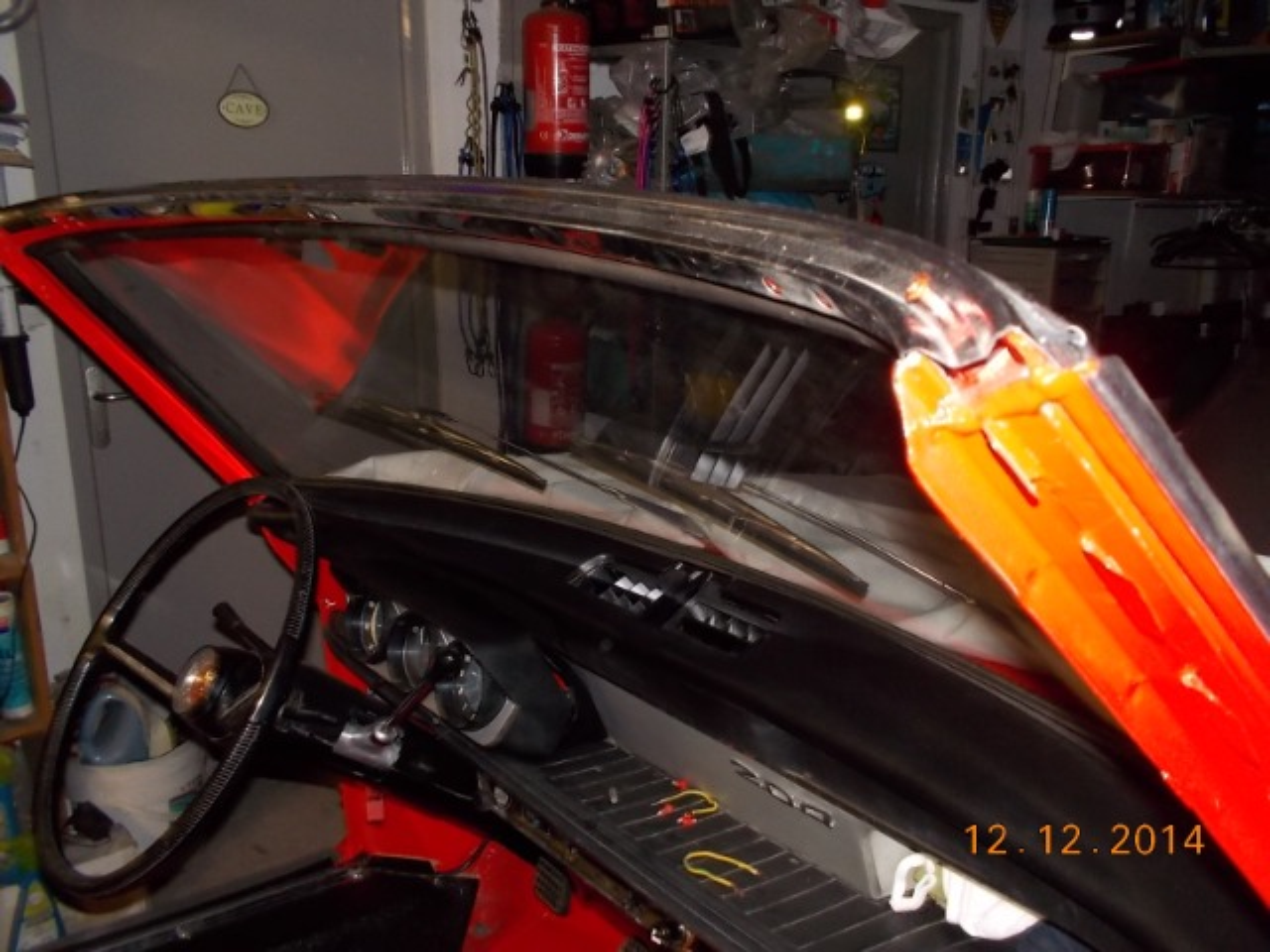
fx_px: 1064
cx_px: 635
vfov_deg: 48.2
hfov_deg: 61.7
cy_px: 476
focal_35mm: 29
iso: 200
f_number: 3.3
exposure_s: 1/25
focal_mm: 4.1
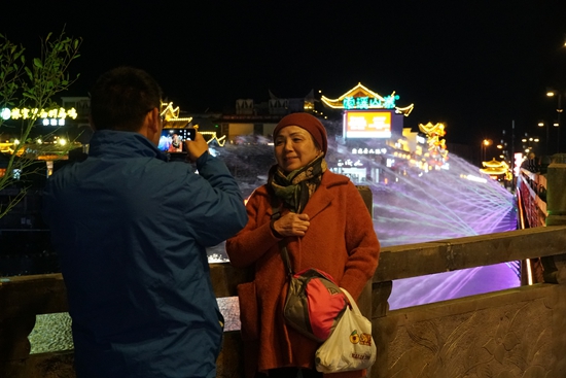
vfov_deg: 21.1
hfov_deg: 31.2
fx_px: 1014
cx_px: 283
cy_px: 189
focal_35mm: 64
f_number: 5
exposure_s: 1/80
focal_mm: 43
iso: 5000
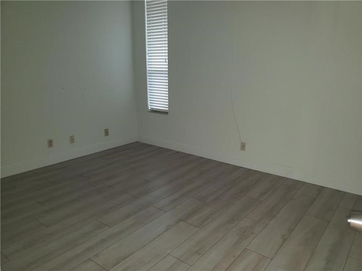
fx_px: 272
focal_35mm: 26
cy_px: 136
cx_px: 181
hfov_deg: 67.3
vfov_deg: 53.1
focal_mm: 4.3
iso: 125
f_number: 1.5
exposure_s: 1/19
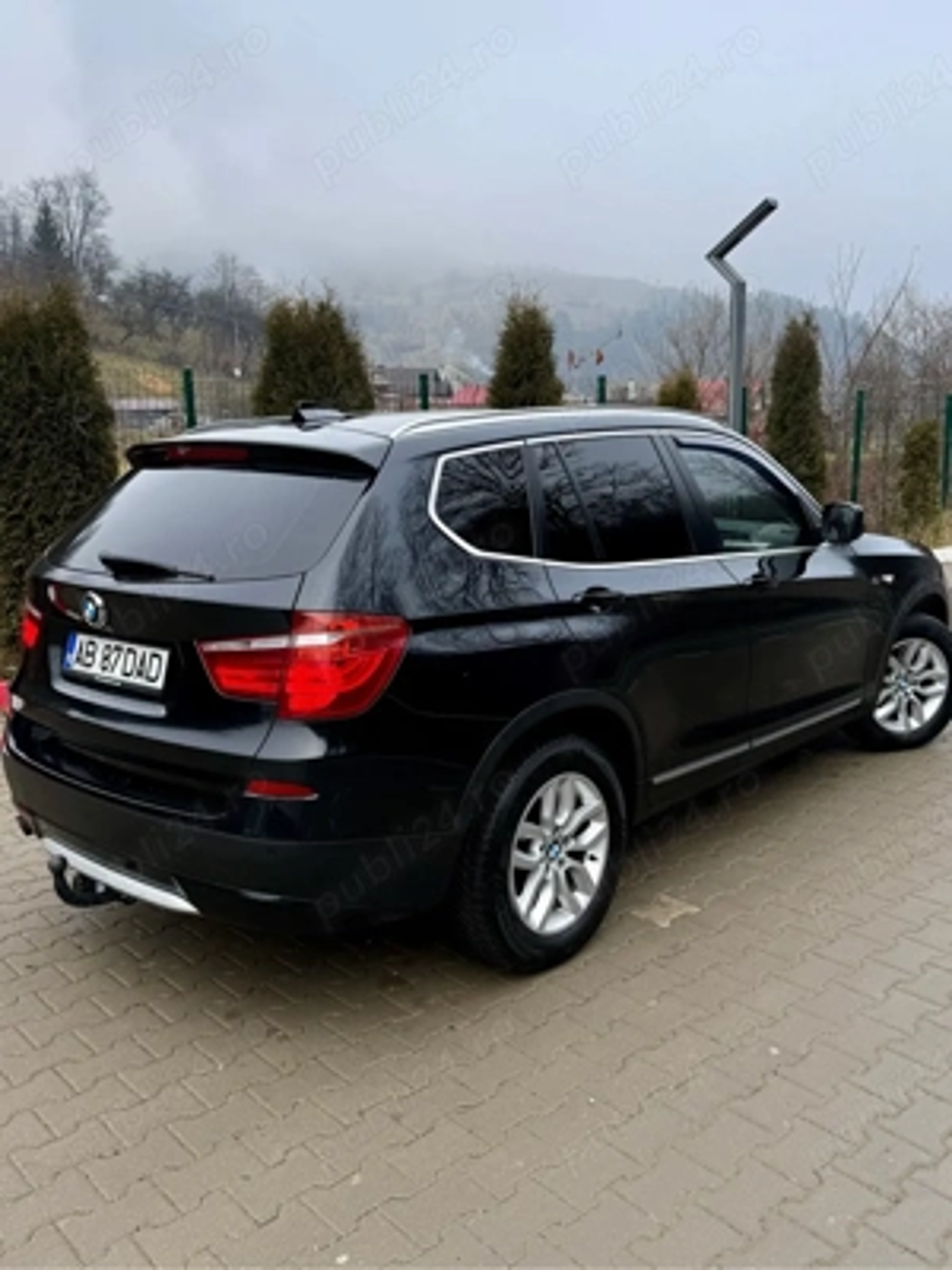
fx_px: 880
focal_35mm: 24
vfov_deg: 71.6
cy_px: 635
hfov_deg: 56.8
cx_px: 476
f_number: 1.78
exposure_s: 1/627
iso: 80
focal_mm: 6.76
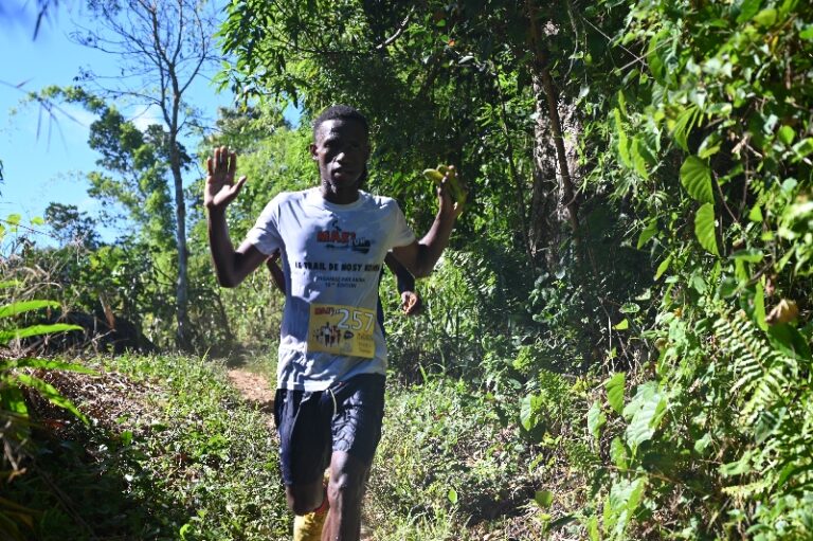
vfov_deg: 21.9
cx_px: 406
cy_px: 270
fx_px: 1399
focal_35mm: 62
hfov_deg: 32.4
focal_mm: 62
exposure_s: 1/250
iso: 110
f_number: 5.6
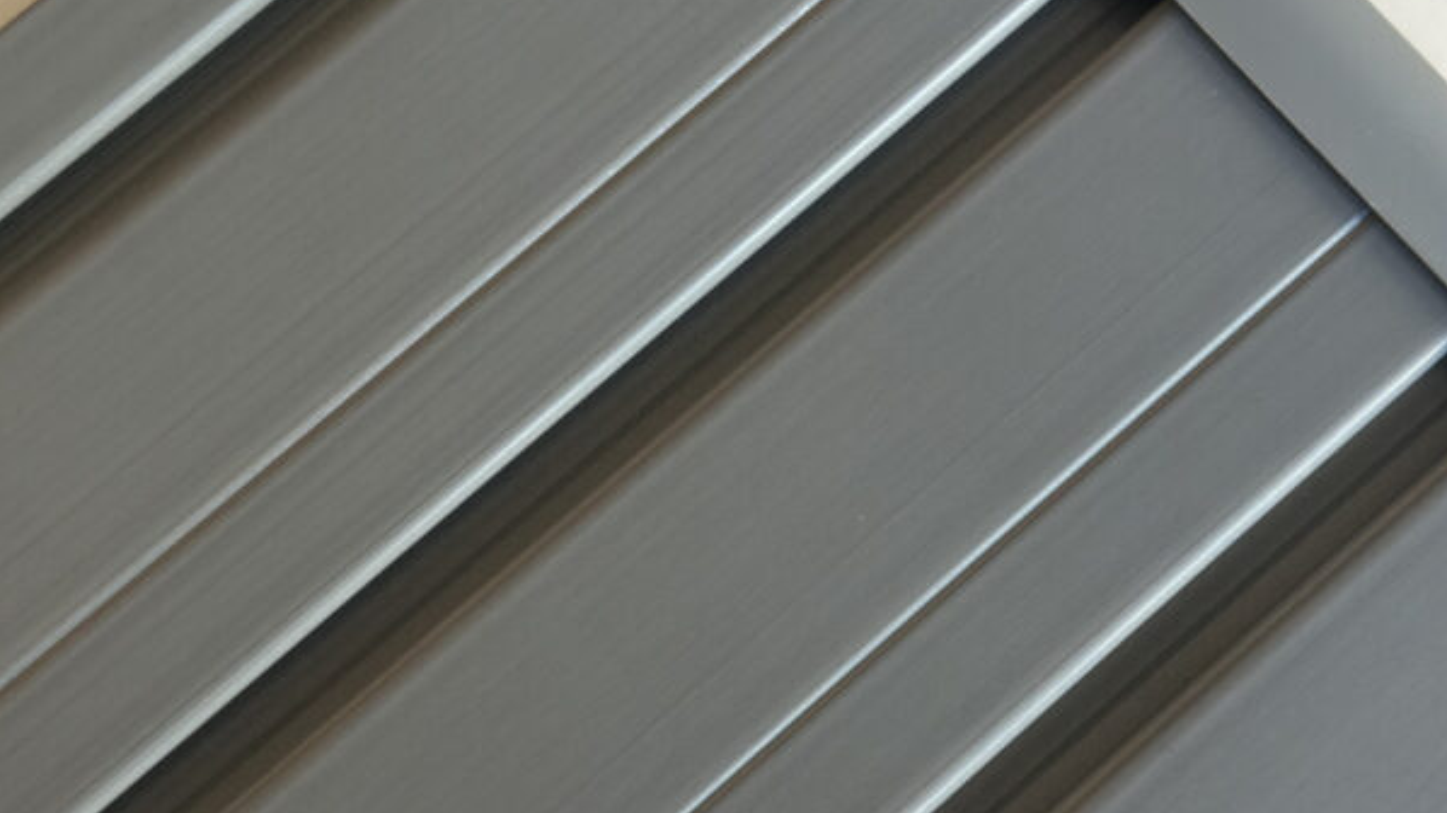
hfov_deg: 30.2
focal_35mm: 70
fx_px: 2685
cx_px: 724
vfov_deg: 17.2
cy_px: 312
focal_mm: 6.86
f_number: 1.78
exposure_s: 1/83
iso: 125
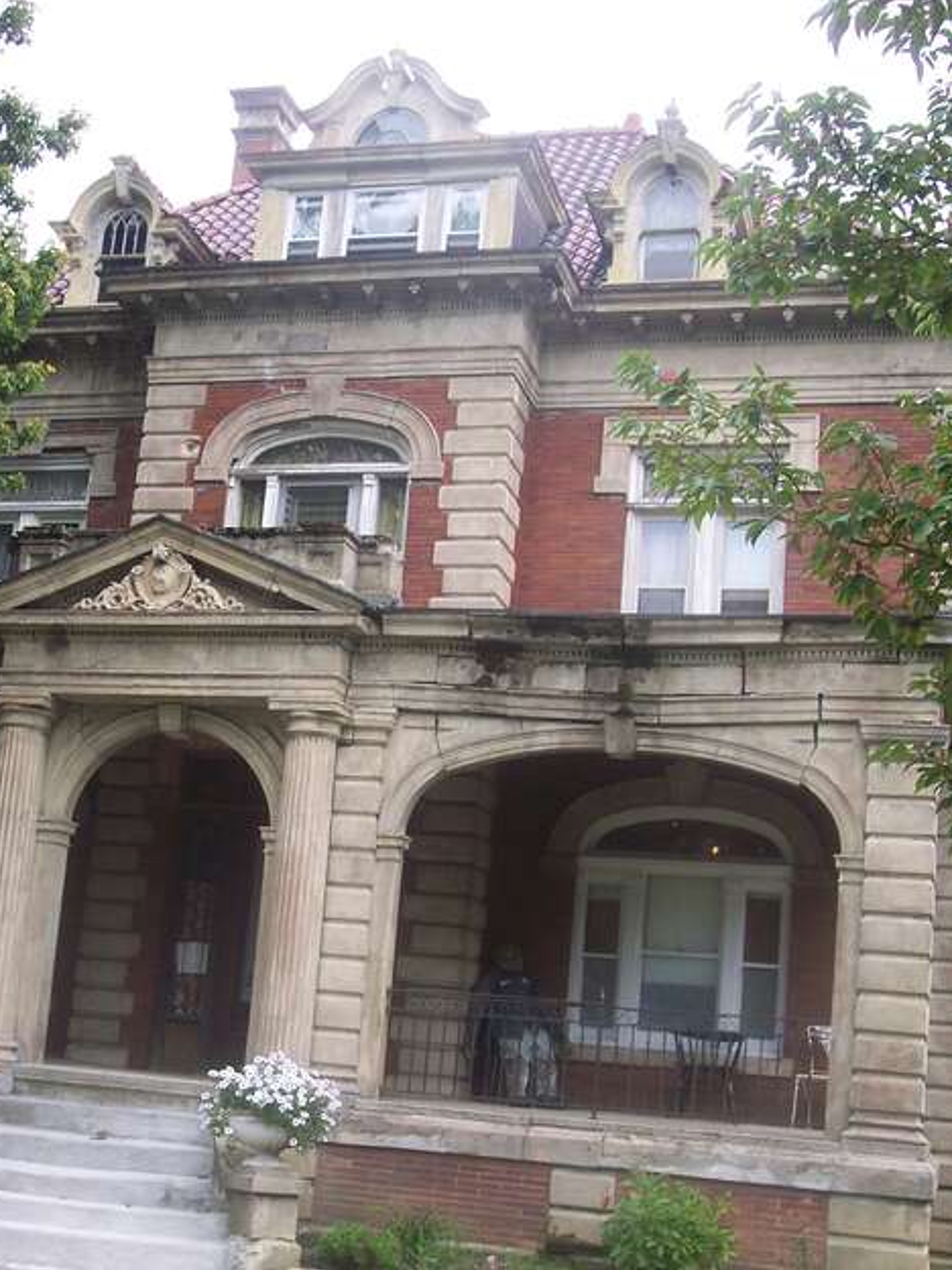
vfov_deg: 38.2
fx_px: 1833
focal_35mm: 50
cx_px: 352
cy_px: 684
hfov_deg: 29.0
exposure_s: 1/125
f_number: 3.4
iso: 100
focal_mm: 8
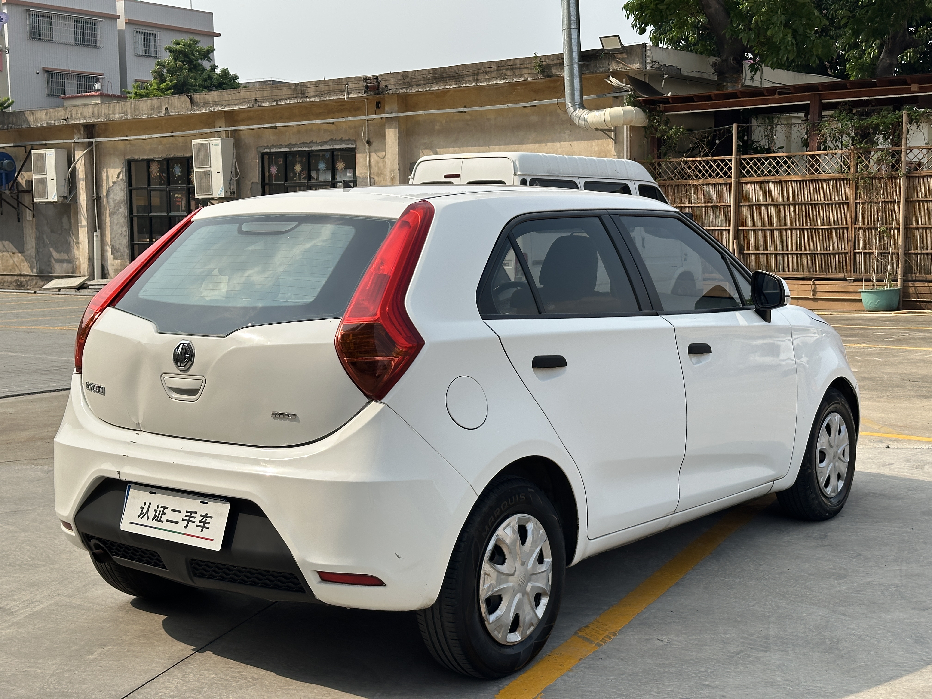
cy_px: 350
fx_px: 1292
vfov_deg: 30.3
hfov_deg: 39.7
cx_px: 466
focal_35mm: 48
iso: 64
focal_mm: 6.86
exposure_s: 1/4785
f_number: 1.78
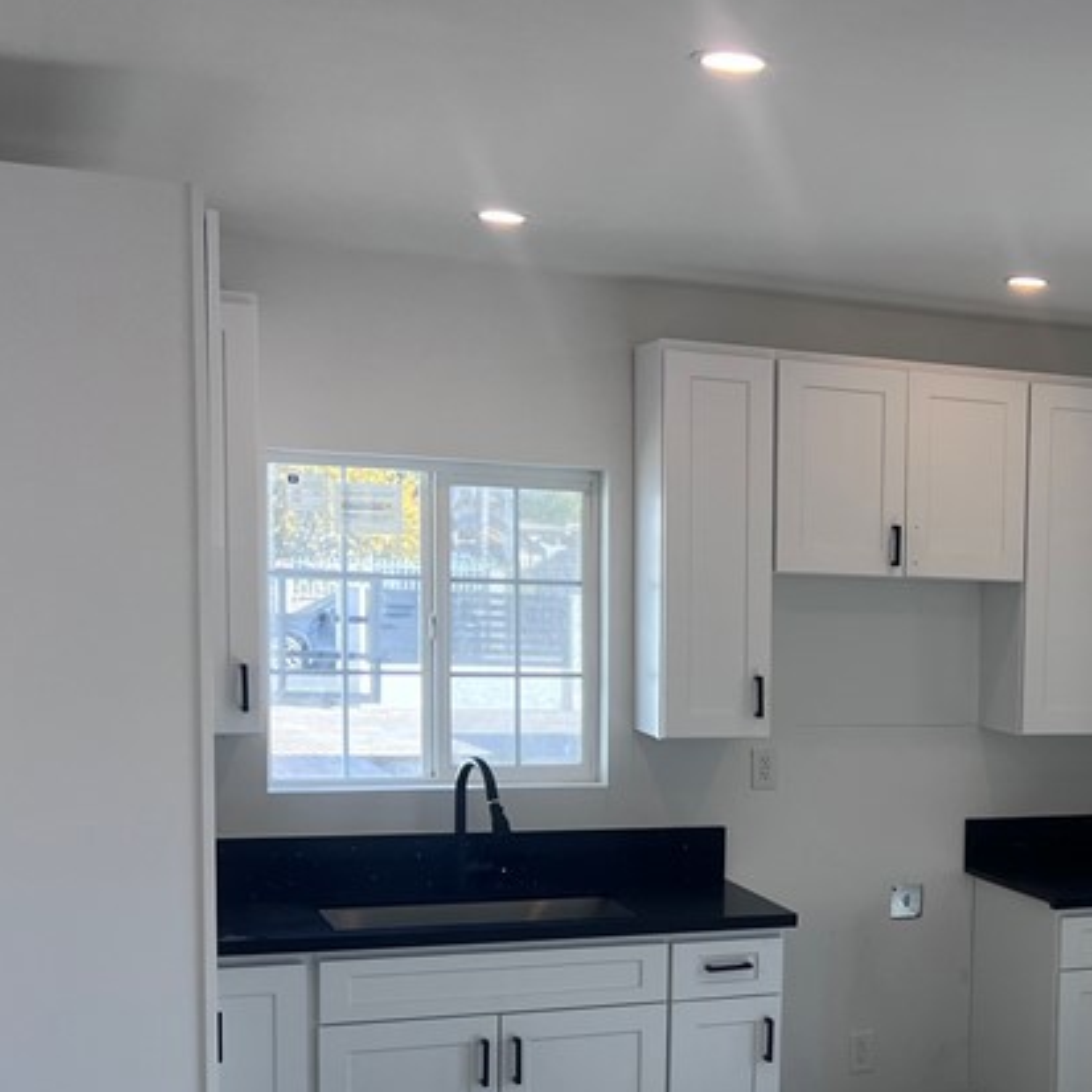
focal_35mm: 57
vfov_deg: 29.6
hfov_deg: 27.7
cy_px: 804
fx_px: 2034
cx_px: 1177
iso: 50
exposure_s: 1/427
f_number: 1.5
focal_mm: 5.7
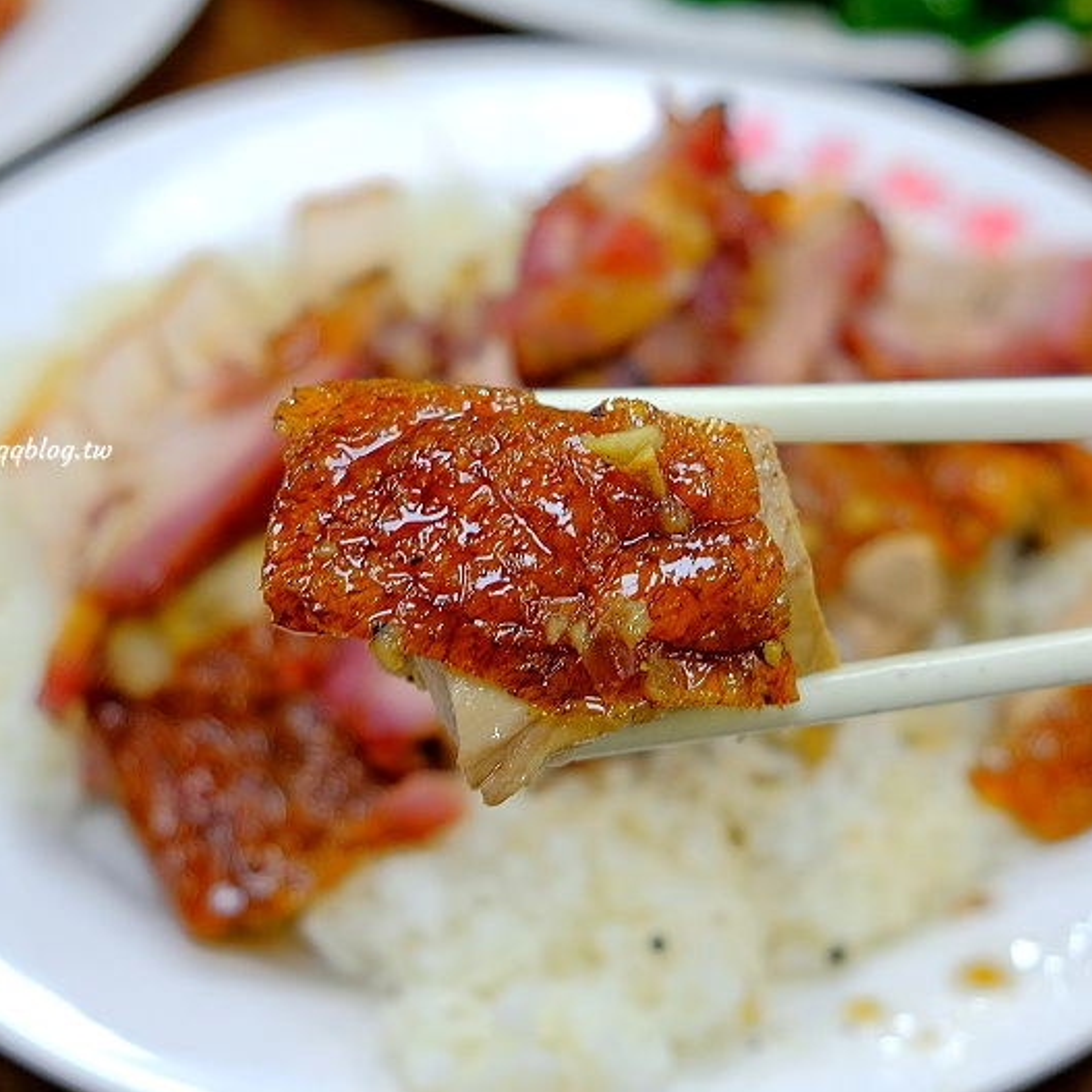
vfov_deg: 34.7
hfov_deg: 34.7
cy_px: 550
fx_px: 1749
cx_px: 562
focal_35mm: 49
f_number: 3.2
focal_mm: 25.4
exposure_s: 1/60
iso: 400
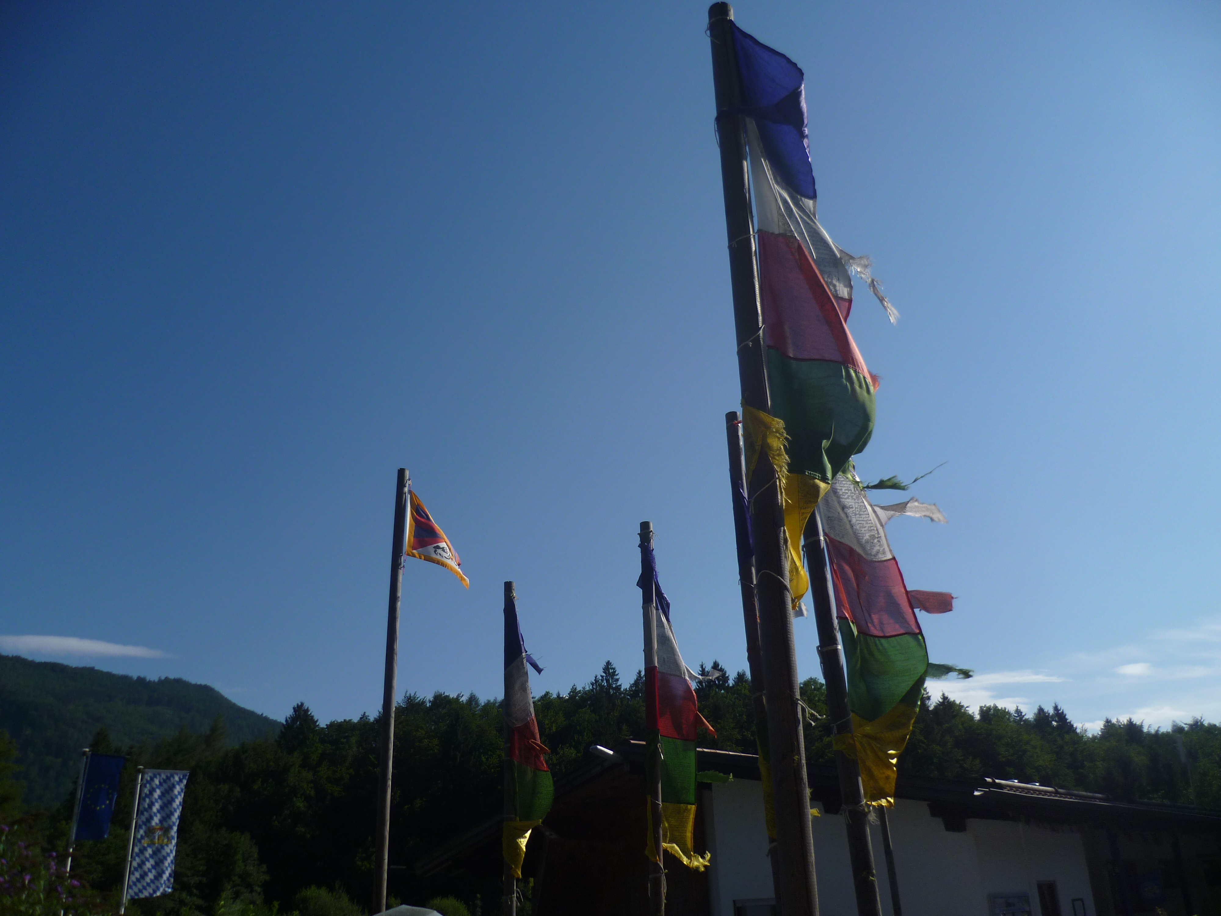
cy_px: 458
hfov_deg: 63.4
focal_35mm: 28
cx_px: 610
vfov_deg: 49.7
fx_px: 988
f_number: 9
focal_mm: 5
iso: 80
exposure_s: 1/320
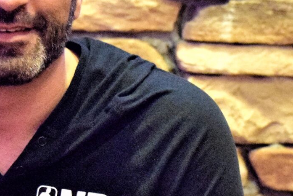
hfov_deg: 6.8
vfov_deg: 4.5
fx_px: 2465
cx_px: 63
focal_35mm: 303
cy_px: 185
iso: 6400
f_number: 4
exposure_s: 1/50
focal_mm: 55
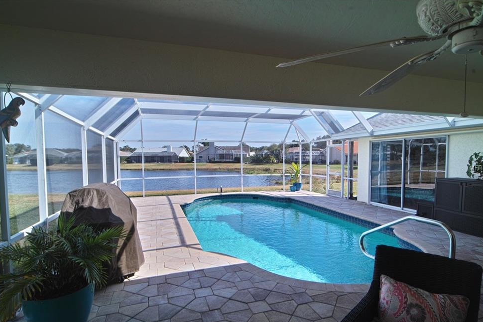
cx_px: 243
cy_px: 168
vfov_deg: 64.5
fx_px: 255
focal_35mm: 19
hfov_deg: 86.9
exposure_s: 1/125
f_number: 9
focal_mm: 12
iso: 100
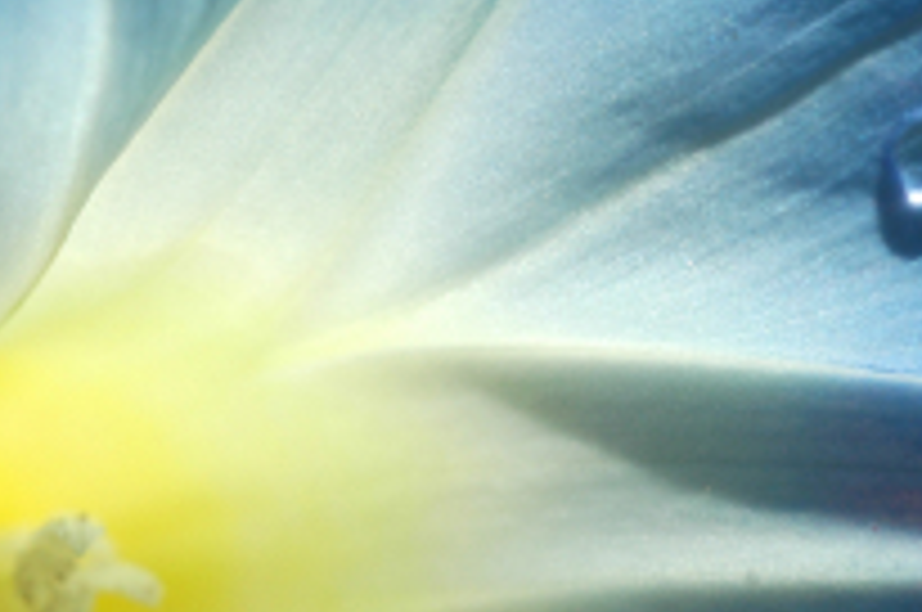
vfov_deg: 7.3
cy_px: 342
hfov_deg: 11.0
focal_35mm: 187
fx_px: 4782
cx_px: 650
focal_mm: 60
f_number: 13
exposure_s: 1/640
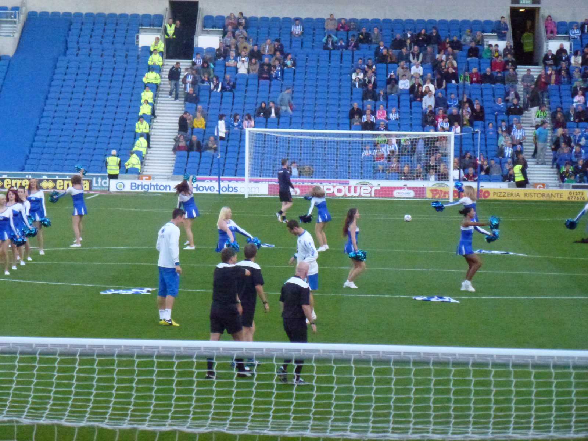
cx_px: 294
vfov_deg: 7.5
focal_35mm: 197
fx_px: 3346
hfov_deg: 10.0
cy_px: 220
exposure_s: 1/640
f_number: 5.5
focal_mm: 35.2
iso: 1600
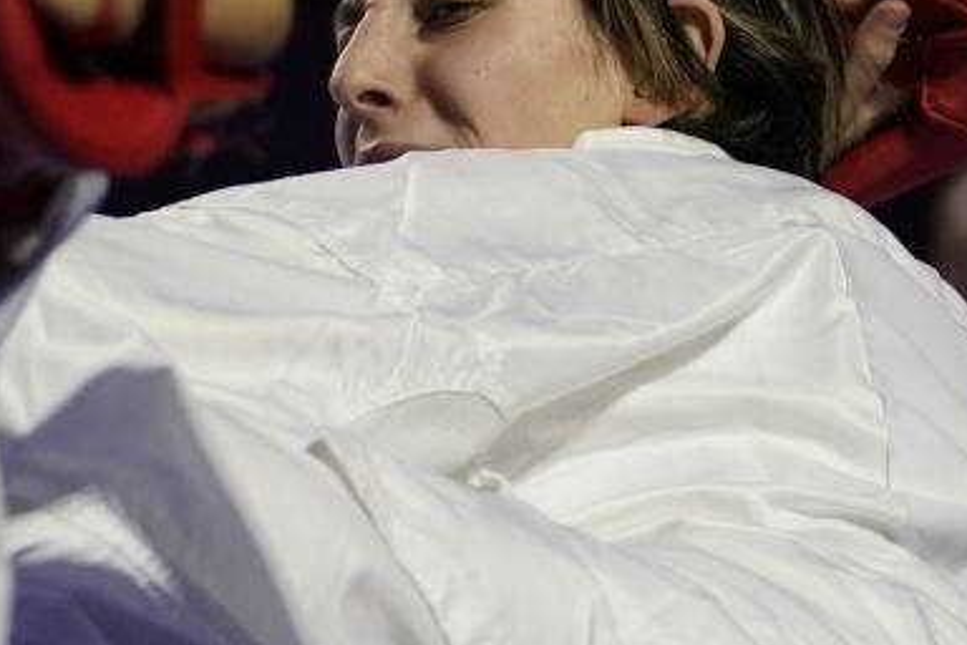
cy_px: 322
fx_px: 17996
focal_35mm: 670
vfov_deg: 2.1
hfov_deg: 3.1
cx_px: 481
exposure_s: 1/1000
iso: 800
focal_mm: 143
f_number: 2.8
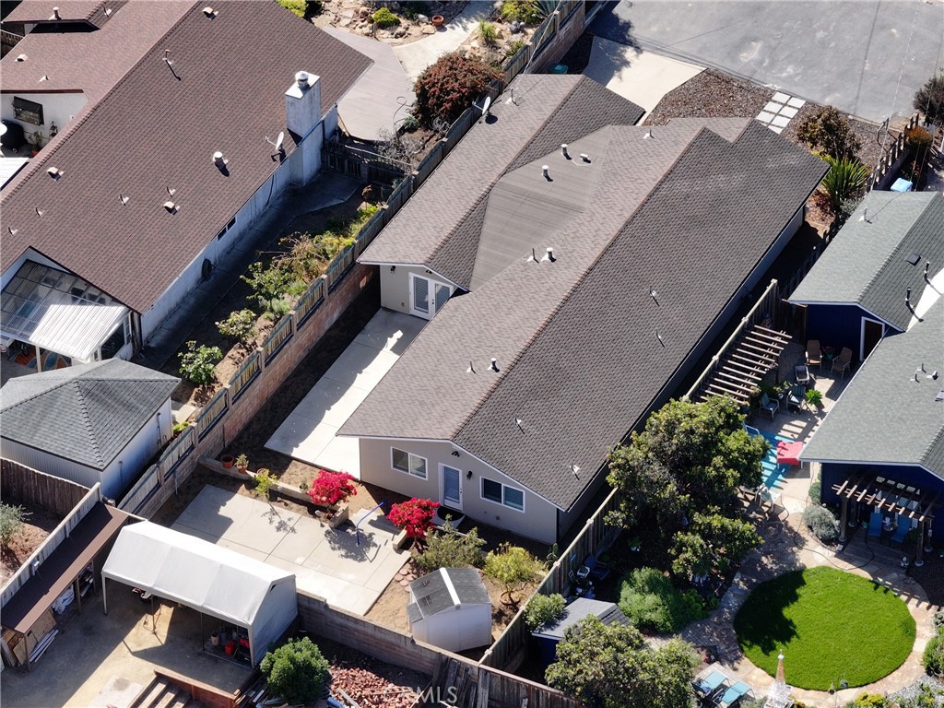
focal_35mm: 166
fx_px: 4527
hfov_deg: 11.9
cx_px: 472
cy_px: 354
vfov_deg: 8.9
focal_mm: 30.71
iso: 100
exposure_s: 1/320
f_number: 3.4
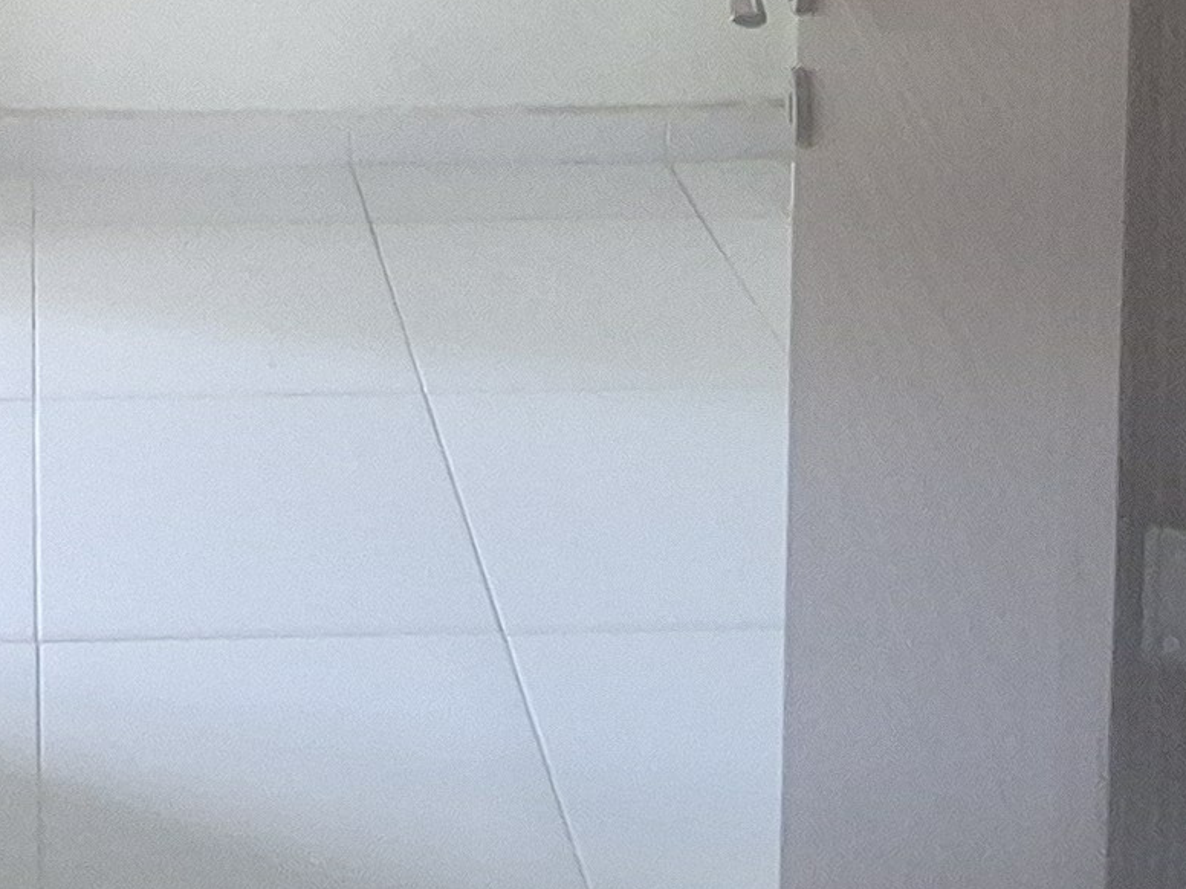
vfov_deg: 17.5
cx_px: 180
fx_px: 2296
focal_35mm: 67
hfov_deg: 28.2
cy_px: -736
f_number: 2.2
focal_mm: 1.74
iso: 500
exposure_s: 1/50
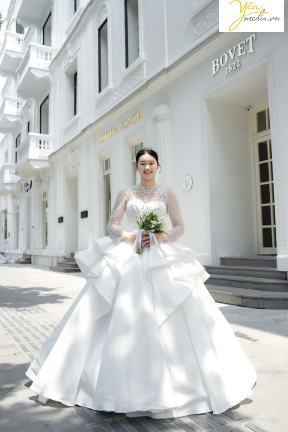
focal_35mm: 32
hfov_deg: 41.1
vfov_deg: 58.7
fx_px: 384
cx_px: 143
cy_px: 212
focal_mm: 31
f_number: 3.5
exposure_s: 1/640
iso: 250
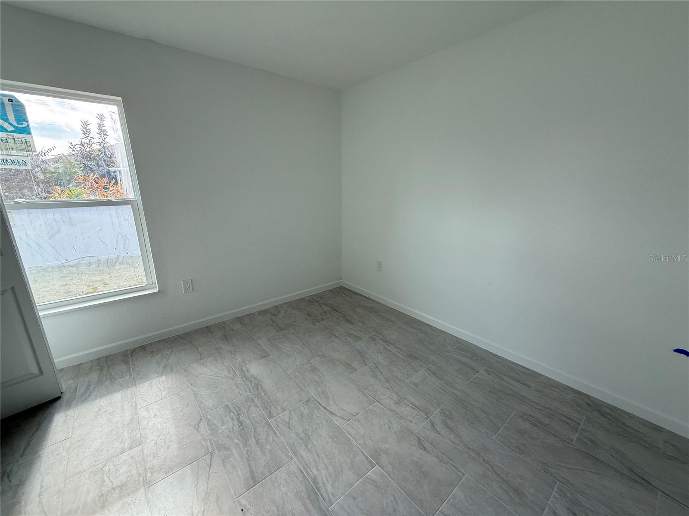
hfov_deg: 102.1
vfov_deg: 85.7
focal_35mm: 14
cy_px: 258
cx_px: 344
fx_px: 279
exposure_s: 1/120
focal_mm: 2.22
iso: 100
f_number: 2.2
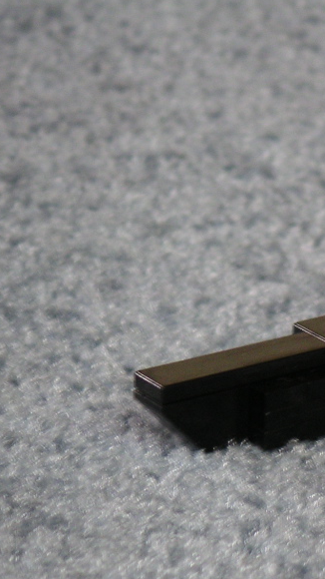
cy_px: 363
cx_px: 476
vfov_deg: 10.7
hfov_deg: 6.0
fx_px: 3081
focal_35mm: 201
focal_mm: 16.5
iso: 100
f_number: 3.6
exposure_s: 1/8
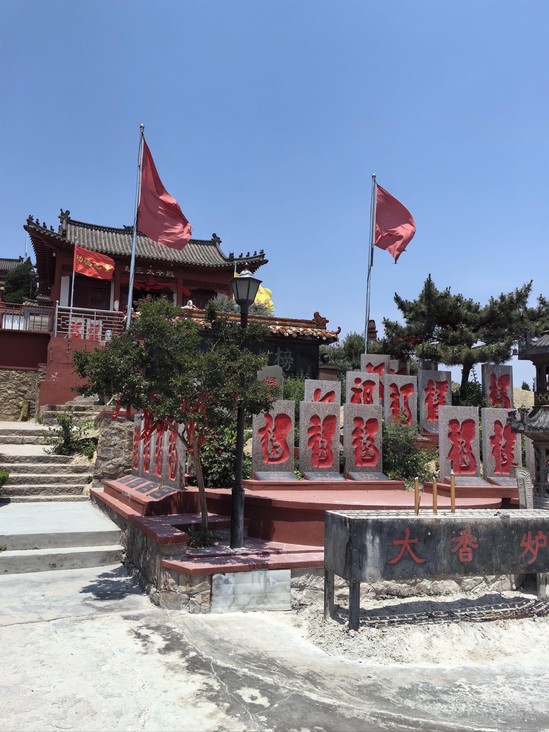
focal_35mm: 27
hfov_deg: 51.4
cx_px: 274
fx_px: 571
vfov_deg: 65.3
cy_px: 366
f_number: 2
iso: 50
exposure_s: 1/5000
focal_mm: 5.75
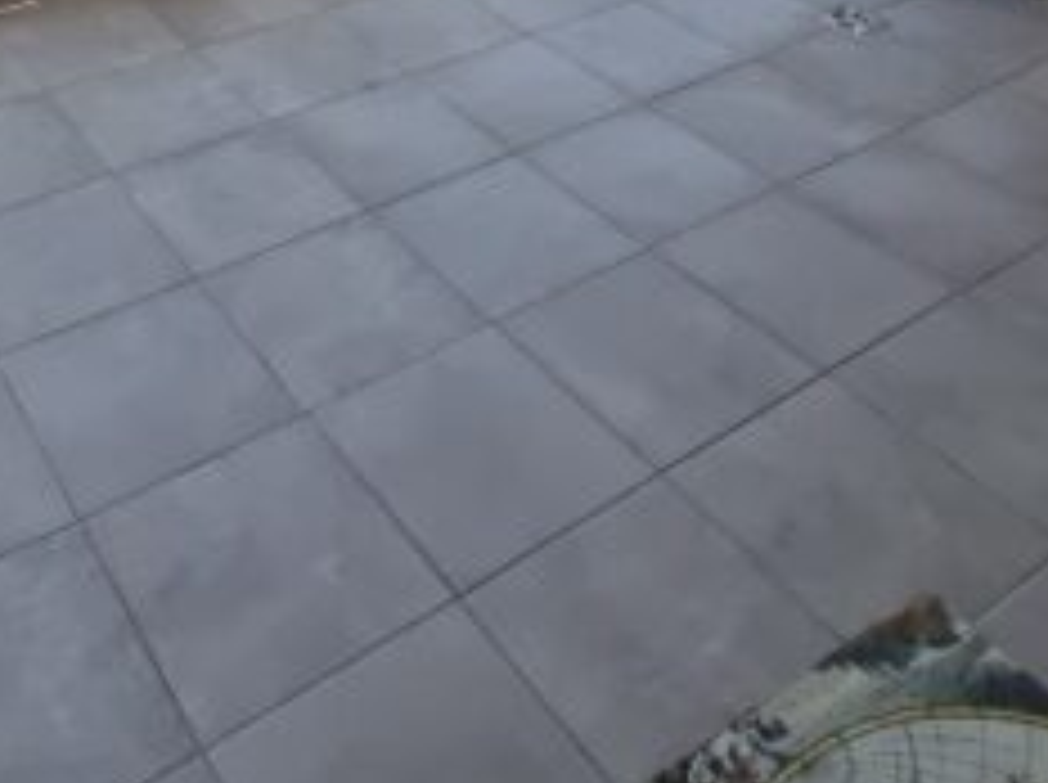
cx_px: 274
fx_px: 1149
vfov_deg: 30.5
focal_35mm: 38
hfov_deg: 47.4
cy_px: -207
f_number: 2.2
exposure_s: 1/1585
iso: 50
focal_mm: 2.2
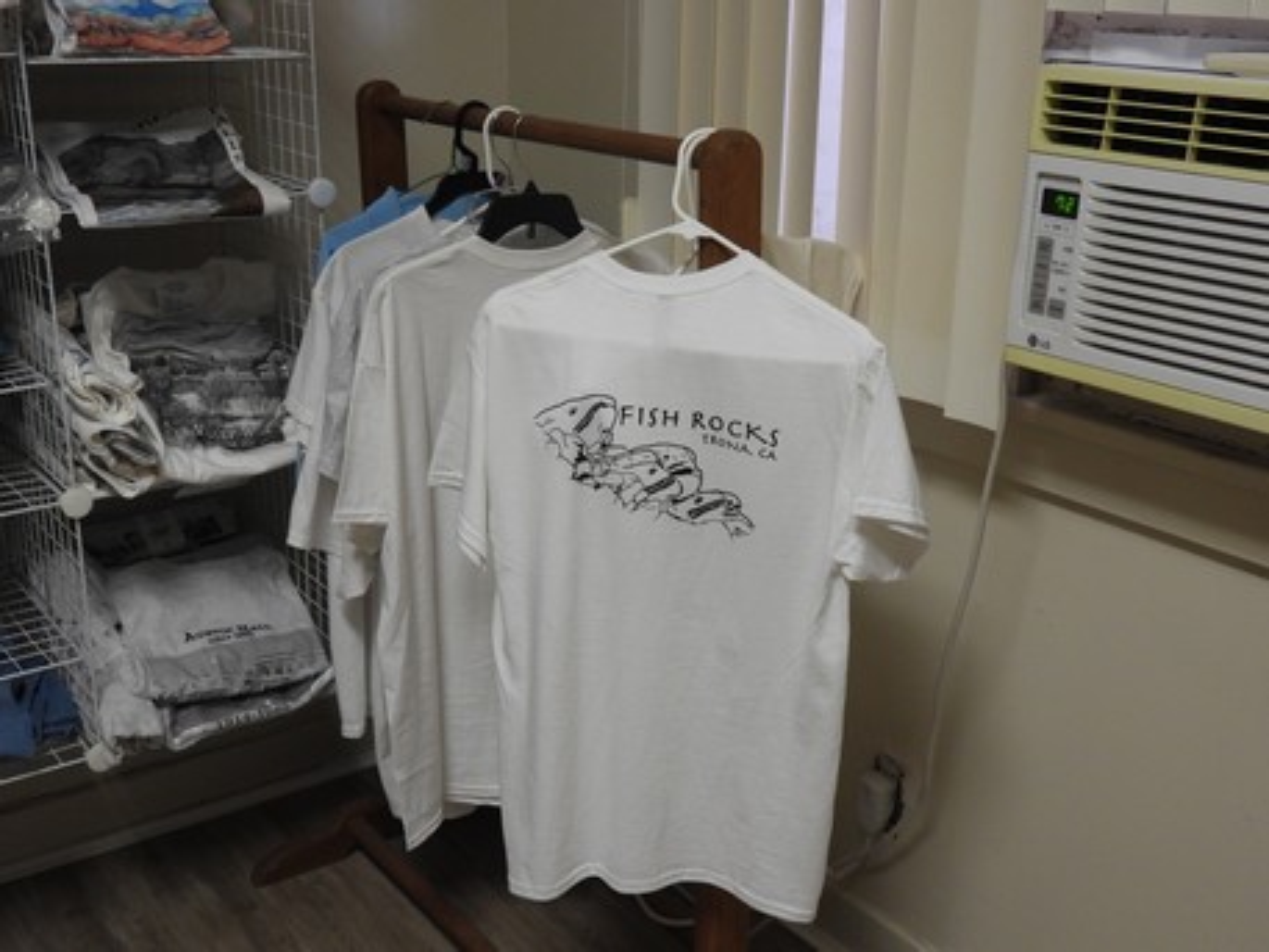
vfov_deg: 33.6
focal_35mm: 43
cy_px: 476
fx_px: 1577
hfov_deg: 43.8
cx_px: 634
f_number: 3.2
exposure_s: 1/30
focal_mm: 7.7
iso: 360
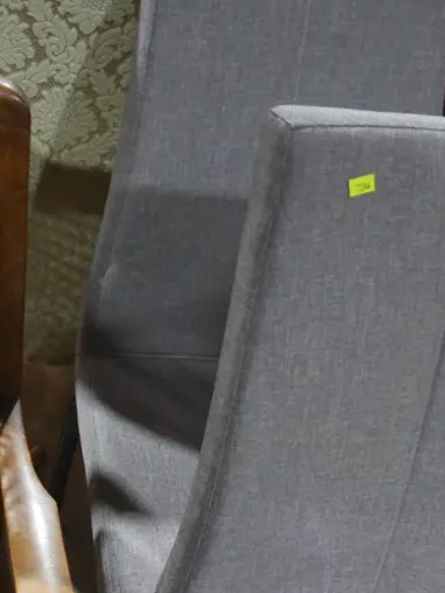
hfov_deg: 22.2
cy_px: 559
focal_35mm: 66
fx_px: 1130
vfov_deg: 28.0
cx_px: 274
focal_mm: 14
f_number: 3.5
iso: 800
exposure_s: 1/60
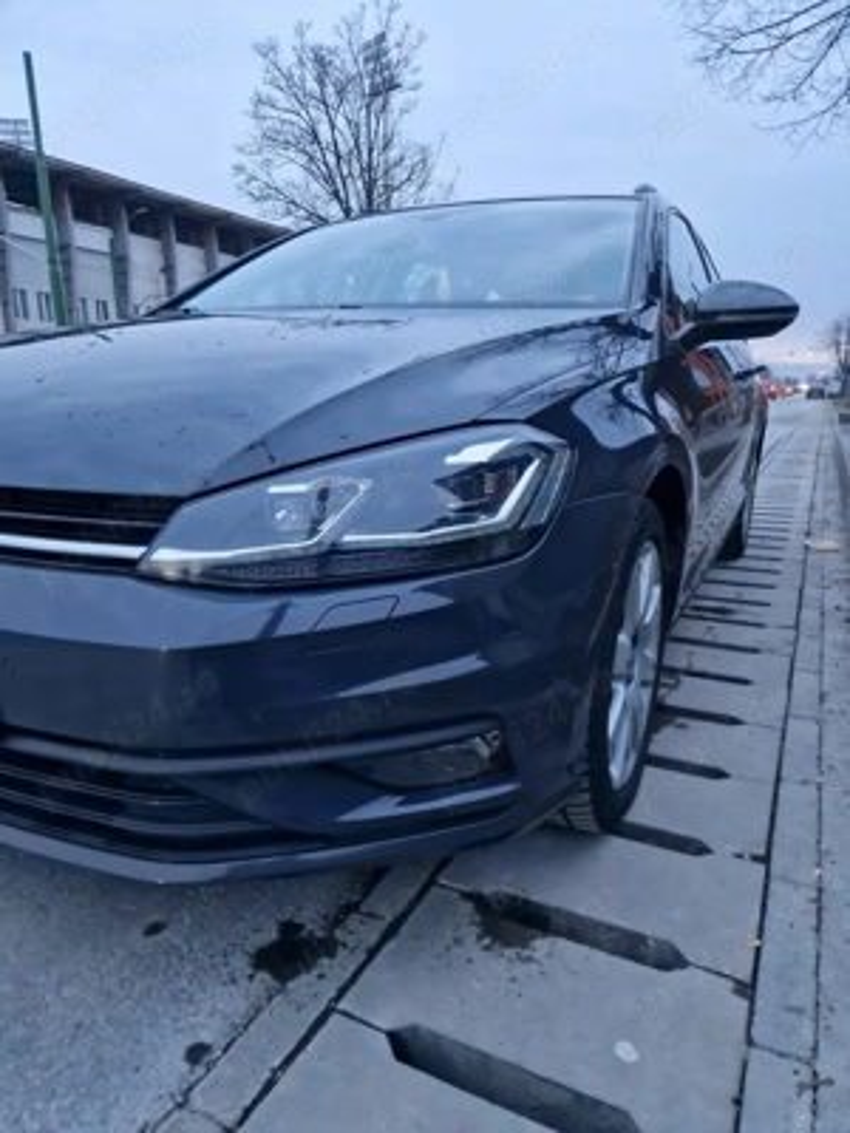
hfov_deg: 58.9
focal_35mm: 23
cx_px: 425
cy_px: 566
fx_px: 753
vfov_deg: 73.9
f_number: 1.8
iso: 320
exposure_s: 1/100
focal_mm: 5.4
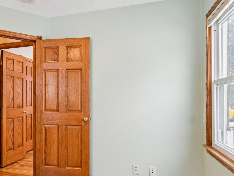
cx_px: 55
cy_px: 94
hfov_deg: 56.7
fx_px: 203
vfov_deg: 46.8
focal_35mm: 30
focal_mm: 10
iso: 400
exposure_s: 1/40
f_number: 6.3
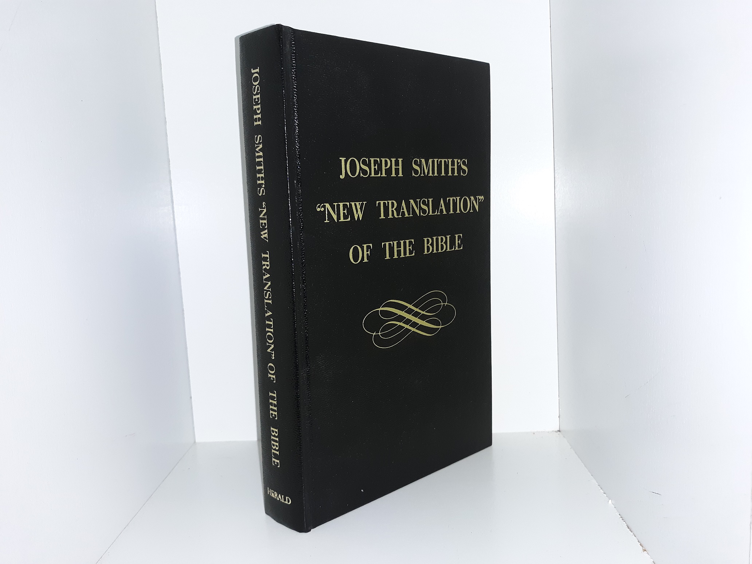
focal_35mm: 28
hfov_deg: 63.4
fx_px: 608
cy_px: 282
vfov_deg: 49.7
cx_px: 376
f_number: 1.7
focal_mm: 3.7
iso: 80
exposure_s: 1/120
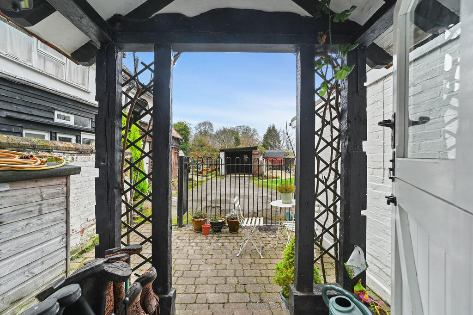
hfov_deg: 104.3
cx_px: 236
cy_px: 158
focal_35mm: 14
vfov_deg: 81.1
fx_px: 184
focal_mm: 14
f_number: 8
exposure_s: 1/10
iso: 400
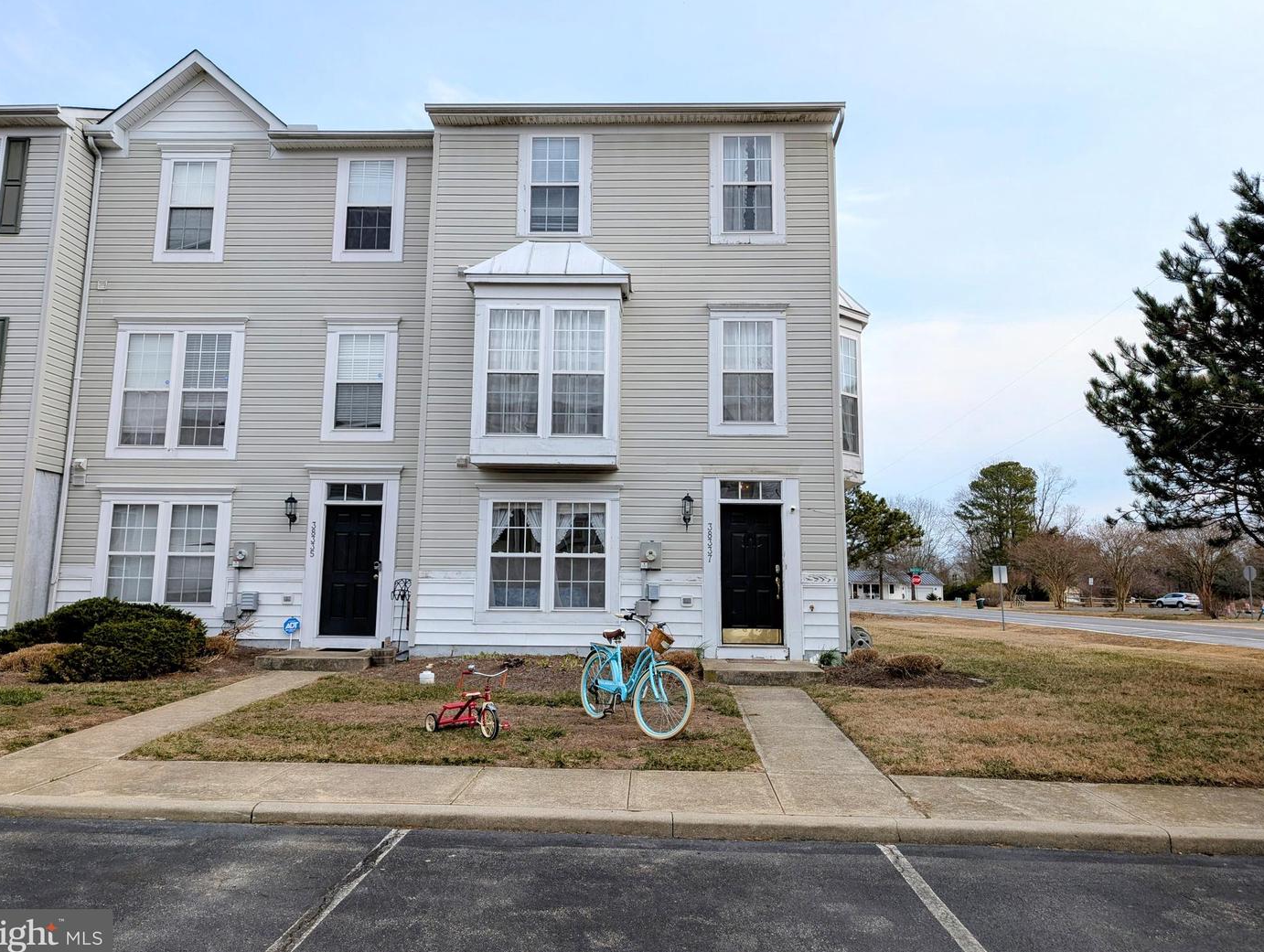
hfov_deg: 69.3
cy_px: 466
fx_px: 914
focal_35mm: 25
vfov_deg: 55.0
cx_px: 610
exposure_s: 1/903
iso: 21
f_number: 1.68
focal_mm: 6.9
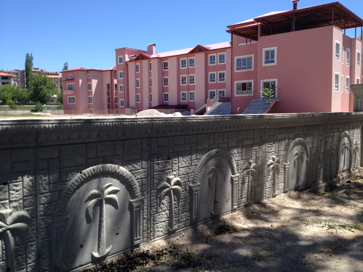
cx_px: 182
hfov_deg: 52.6
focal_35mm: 35
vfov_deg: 40.7
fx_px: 367
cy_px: 136
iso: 64
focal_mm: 4.28
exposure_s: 1/1062
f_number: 2.4
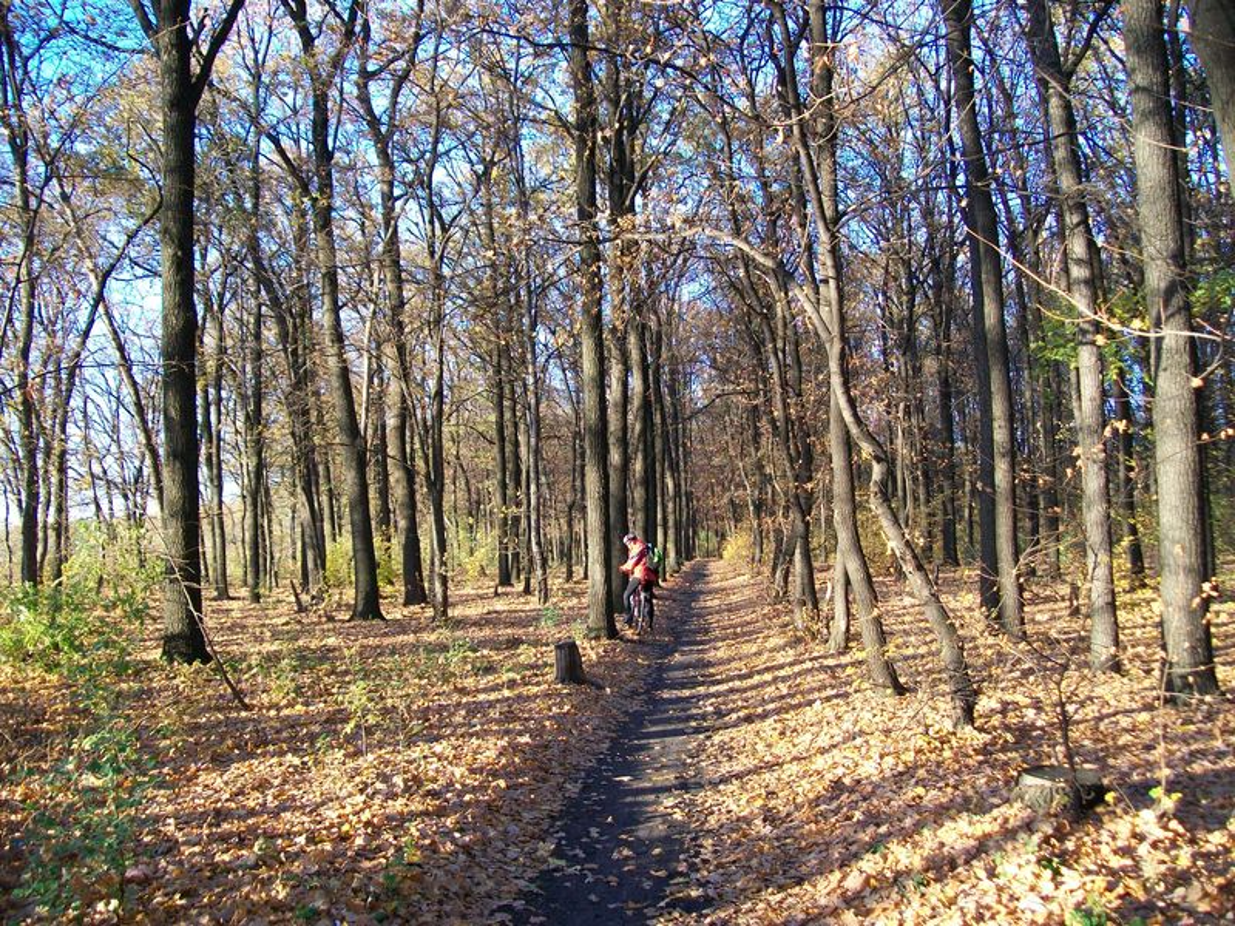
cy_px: 463
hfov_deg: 54.0
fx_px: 1213
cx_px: 618
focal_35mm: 34
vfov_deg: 41.8
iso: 64
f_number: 2.7
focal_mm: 6.1
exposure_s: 1/80
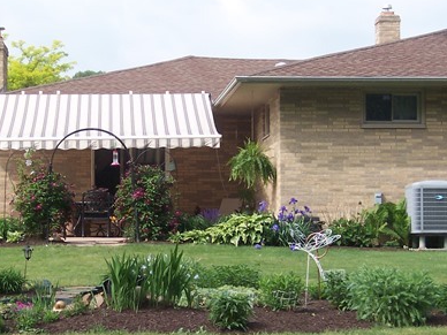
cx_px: 173
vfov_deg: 10.8
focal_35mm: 137
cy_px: 172
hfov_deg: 14.4
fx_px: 1769
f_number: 4.8
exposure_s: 1/350
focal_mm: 12.8
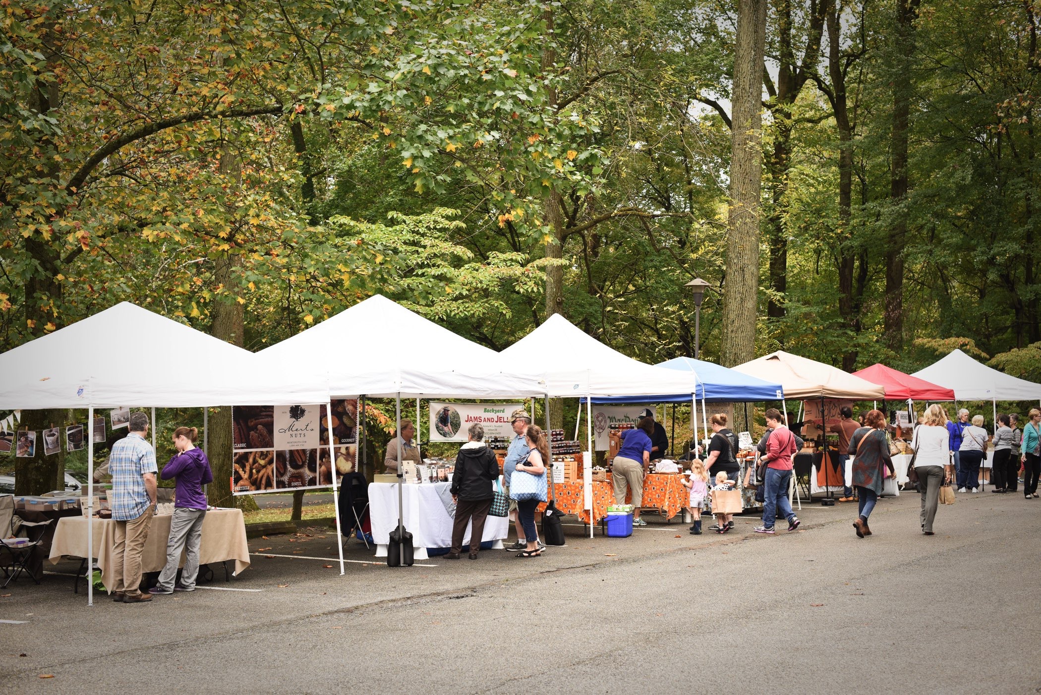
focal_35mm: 50
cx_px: 520
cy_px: 348
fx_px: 1446
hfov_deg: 39.6
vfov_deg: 27.0
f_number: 4.5
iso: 1000
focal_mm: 50
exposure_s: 1/500
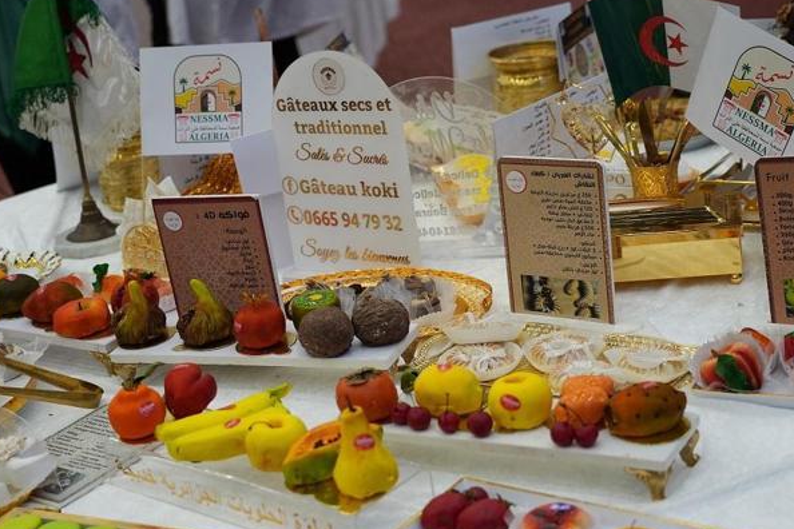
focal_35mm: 70
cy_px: 323
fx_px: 1544
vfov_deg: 19.4
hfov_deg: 28.8
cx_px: 369
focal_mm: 54
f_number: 4
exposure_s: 1/160
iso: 1250
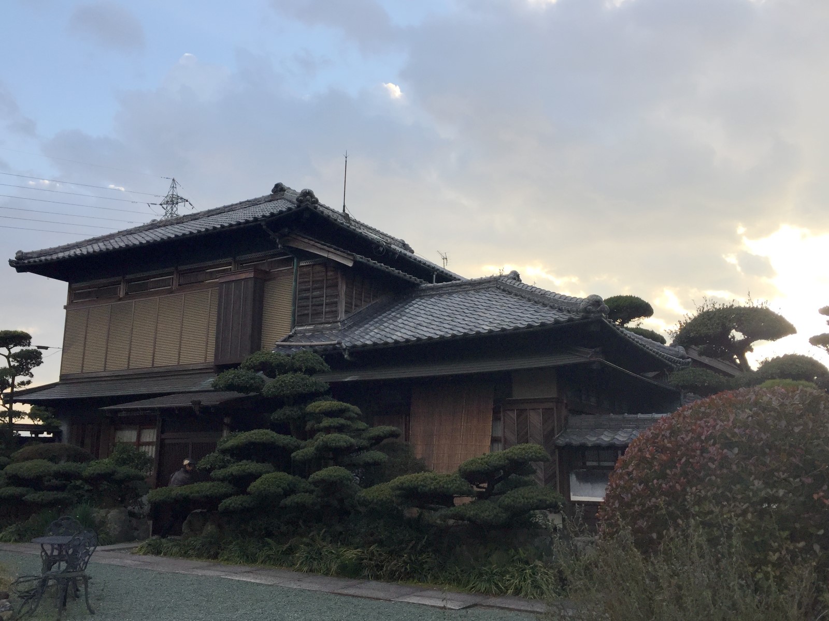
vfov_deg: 48.2
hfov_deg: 61.7
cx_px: 414
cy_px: 310
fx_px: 695
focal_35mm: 29
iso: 32
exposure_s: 1/920
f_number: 2.2
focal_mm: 4.15
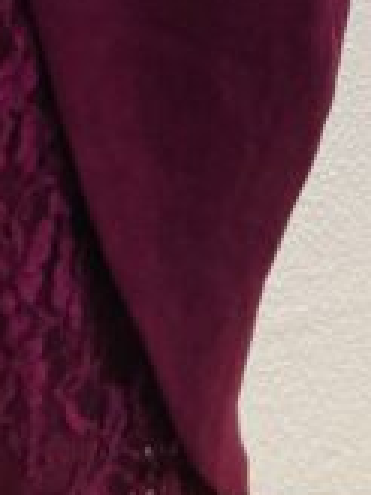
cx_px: -60
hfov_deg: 9.2
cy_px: -593
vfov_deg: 11.0
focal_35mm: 159
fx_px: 2272
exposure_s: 1/120
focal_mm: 3.99
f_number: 1.8
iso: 40
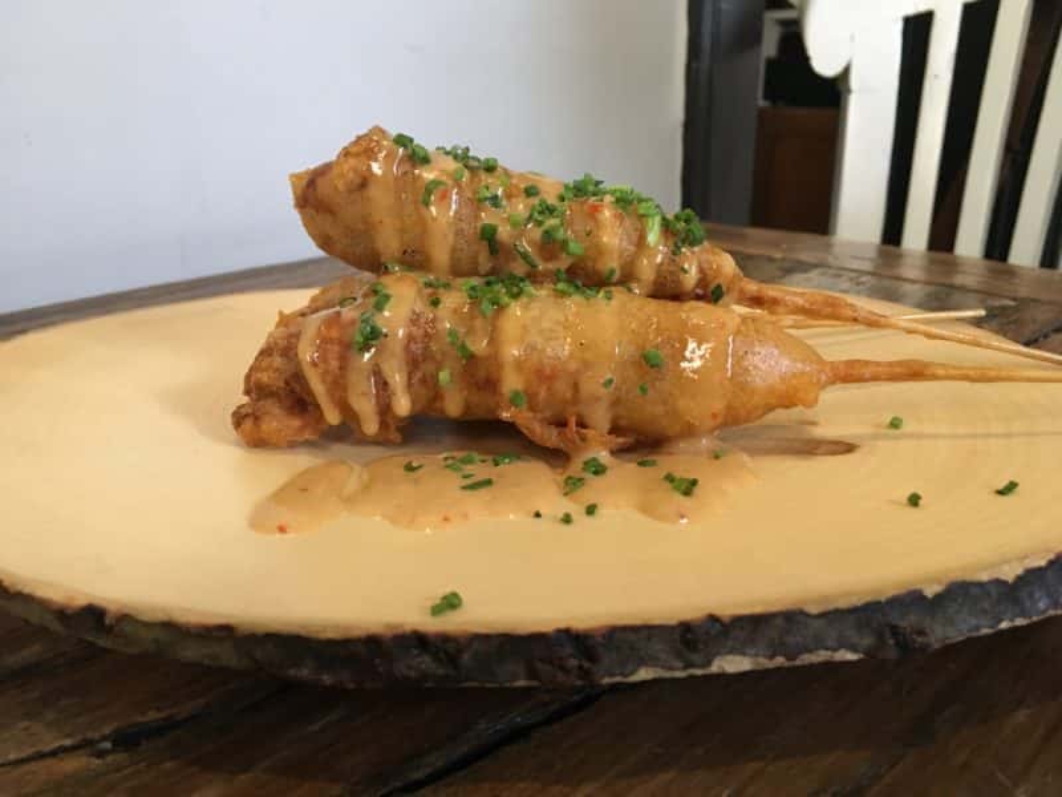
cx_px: 531
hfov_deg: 61.7
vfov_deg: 48.2
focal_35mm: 29
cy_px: 398
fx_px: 890
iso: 200
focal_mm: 4.15
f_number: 2.2
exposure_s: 1/25
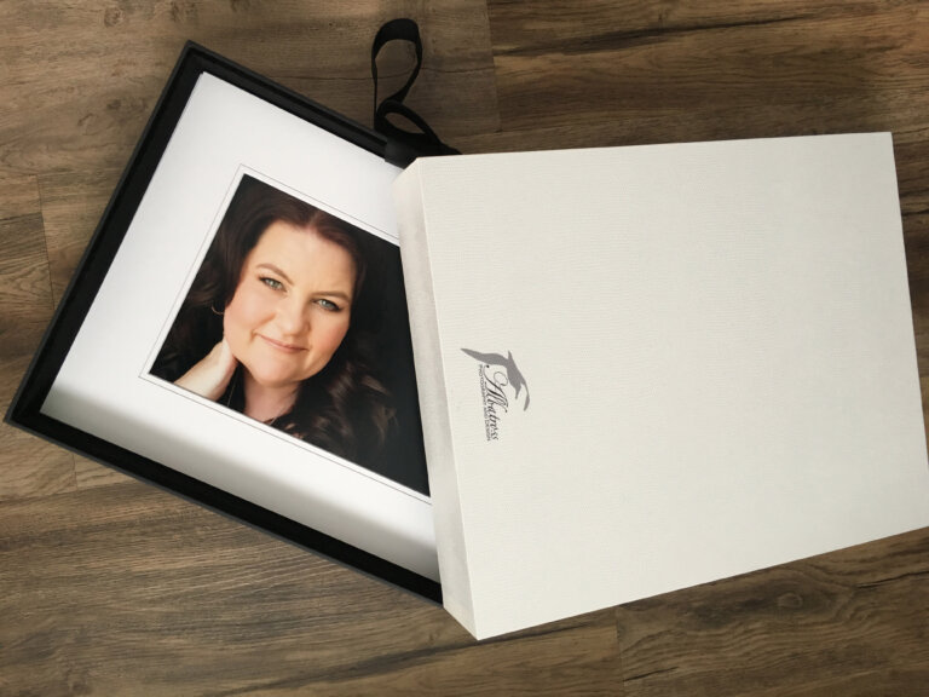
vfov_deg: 48.2
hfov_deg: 61.7
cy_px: 348
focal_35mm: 29
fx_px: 778
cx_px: 464
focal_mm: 4.15
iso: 125
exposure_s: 1/33
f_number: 2.2
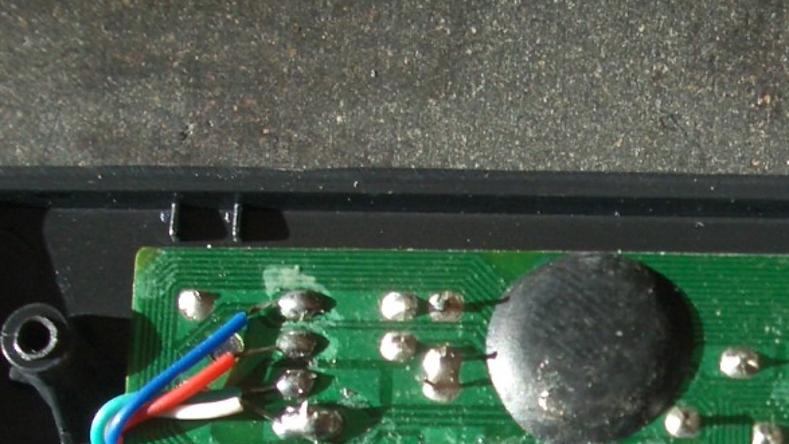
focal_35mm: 104
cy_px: 566
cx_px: 741
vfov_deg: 11.4
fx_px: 2176
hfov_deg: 20.1
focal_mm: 5.8
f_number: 2.6
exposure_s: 1/400
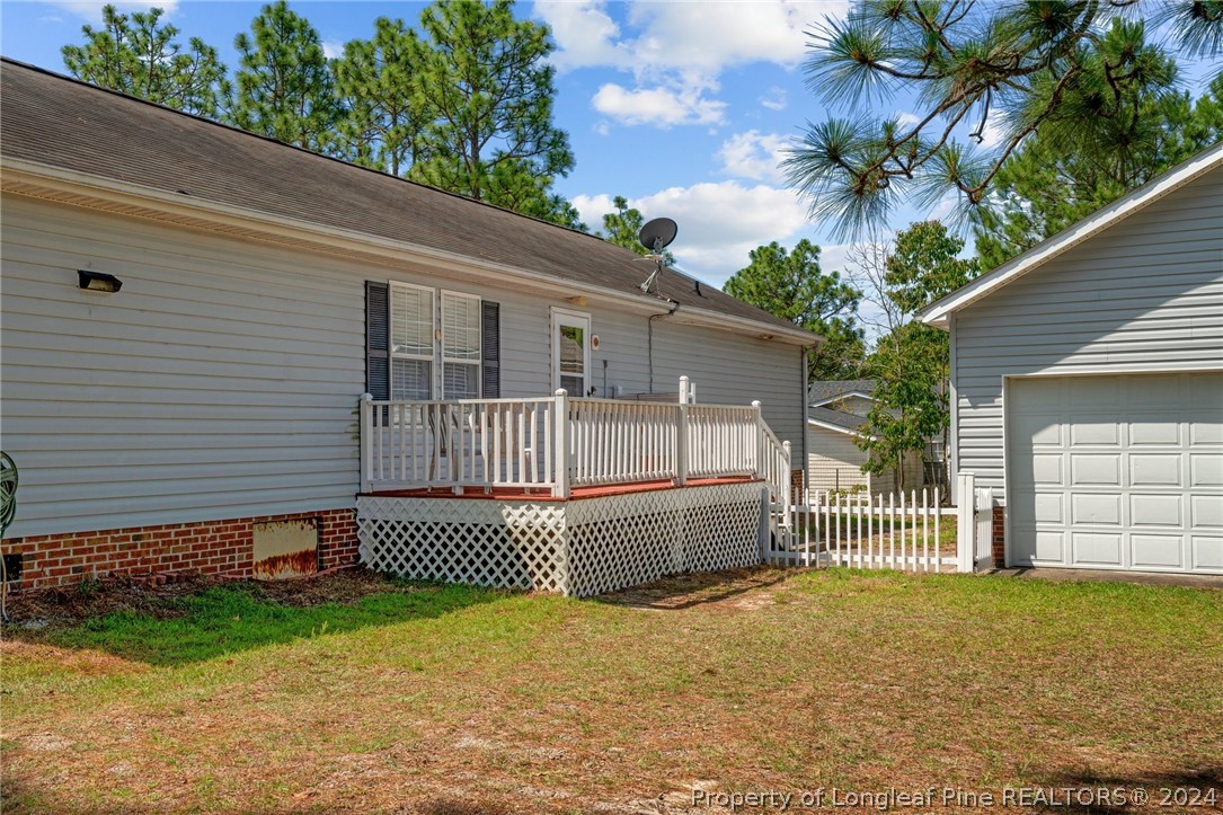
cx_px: 612
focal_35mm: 34
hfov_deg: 55.1
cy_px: 408
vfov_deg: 38.3
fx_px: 1172
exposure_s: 1/400
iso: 400
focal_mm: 34.5
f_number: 8
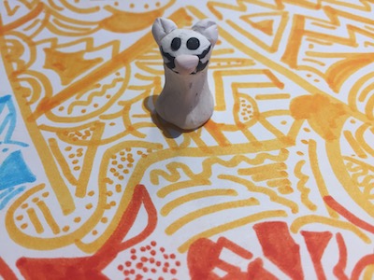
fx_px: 313
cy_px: 140
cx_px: 187
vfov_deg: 48.2
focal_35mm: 29
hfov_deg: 61.7
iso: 32
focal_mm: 4.15
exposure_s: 1/30
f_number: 2.2
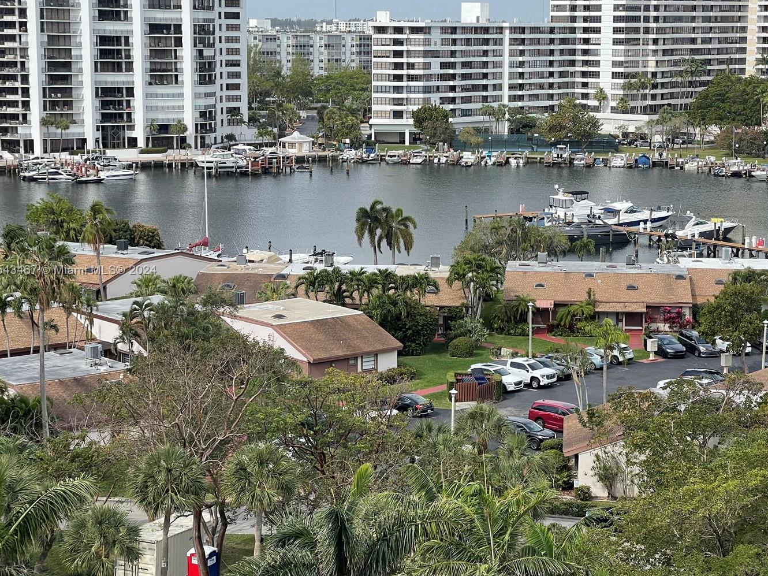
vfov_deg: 19.1
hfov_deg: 25.3
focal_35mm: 77
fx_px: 1708
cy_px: 271
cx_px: 434
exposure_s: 1/821
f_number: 2.2
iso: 20
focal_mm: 7.5
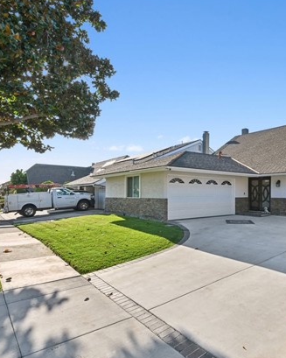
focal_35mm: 22
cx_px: 200
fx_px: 233
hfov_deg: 60.9
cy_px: 178
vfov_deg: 75.1
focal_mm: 15
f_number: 25
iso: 320
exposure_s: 1/30
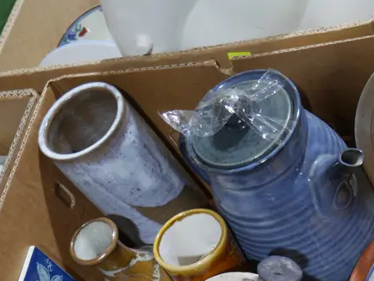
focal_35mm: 66
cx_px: 306
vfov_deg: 21.2
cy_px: 306
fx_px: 713
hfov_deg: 28.7
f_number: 3.5
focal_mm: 14
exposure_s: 1/60
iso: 320
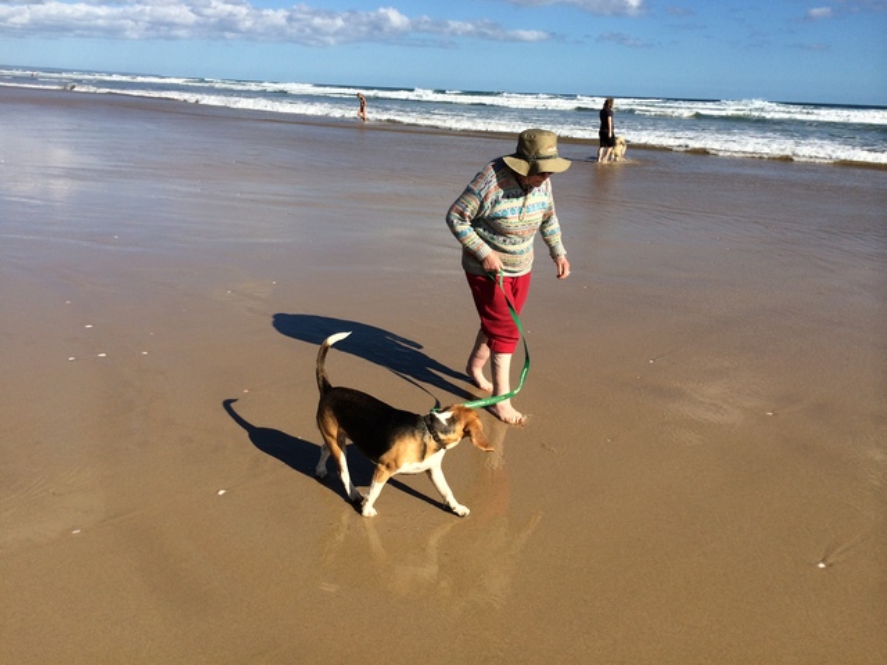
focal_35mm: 30
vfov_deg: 46.8
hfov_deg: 60.0
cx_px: 444
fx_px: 769
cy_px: 332
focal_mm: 4.12
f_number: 2.2
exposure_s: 1/3425
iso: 40
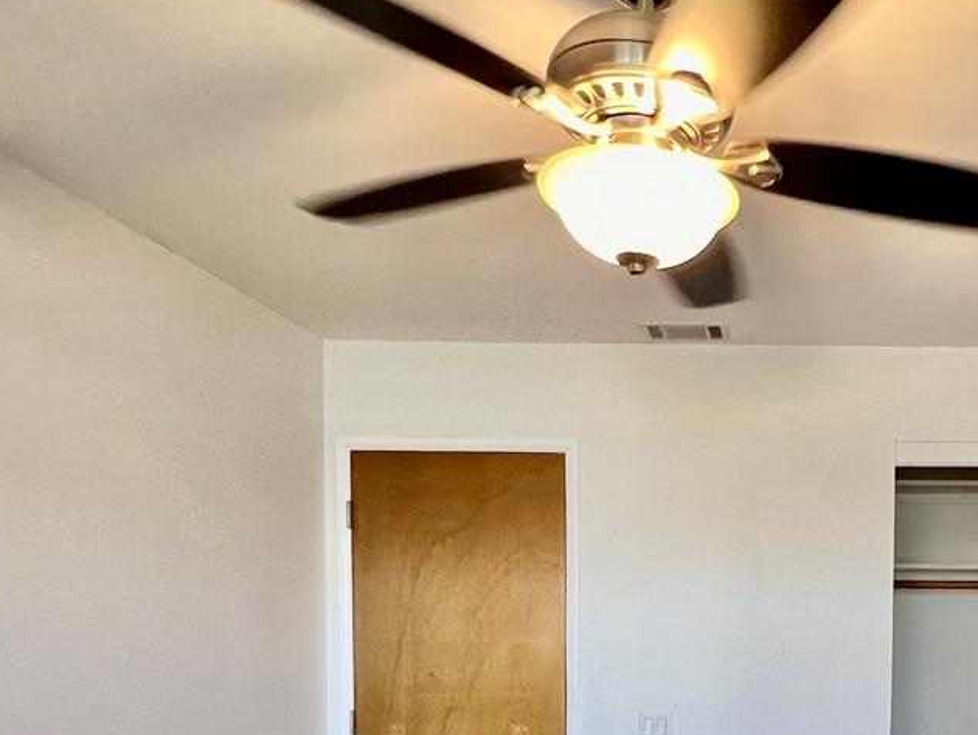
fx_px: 933
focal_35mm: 33
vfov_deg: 39.2
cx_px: 806
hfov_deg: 51.3
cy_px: 691
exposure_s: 1/60
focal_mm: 1.57
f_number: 1.8
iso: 200
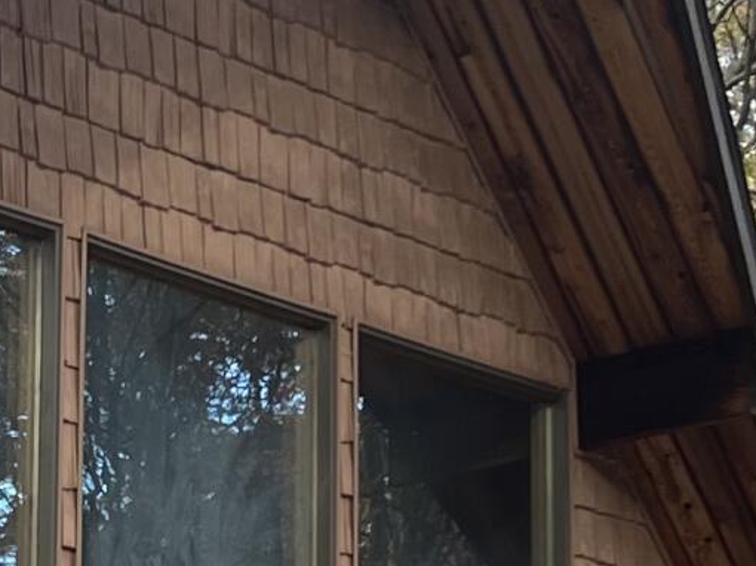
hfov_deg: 12.3
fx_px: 3340
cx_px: -379
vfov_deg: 9.3
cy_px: 1002
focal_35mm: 153
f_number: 1.5
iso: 50
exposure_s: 1/121
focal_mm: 5.7
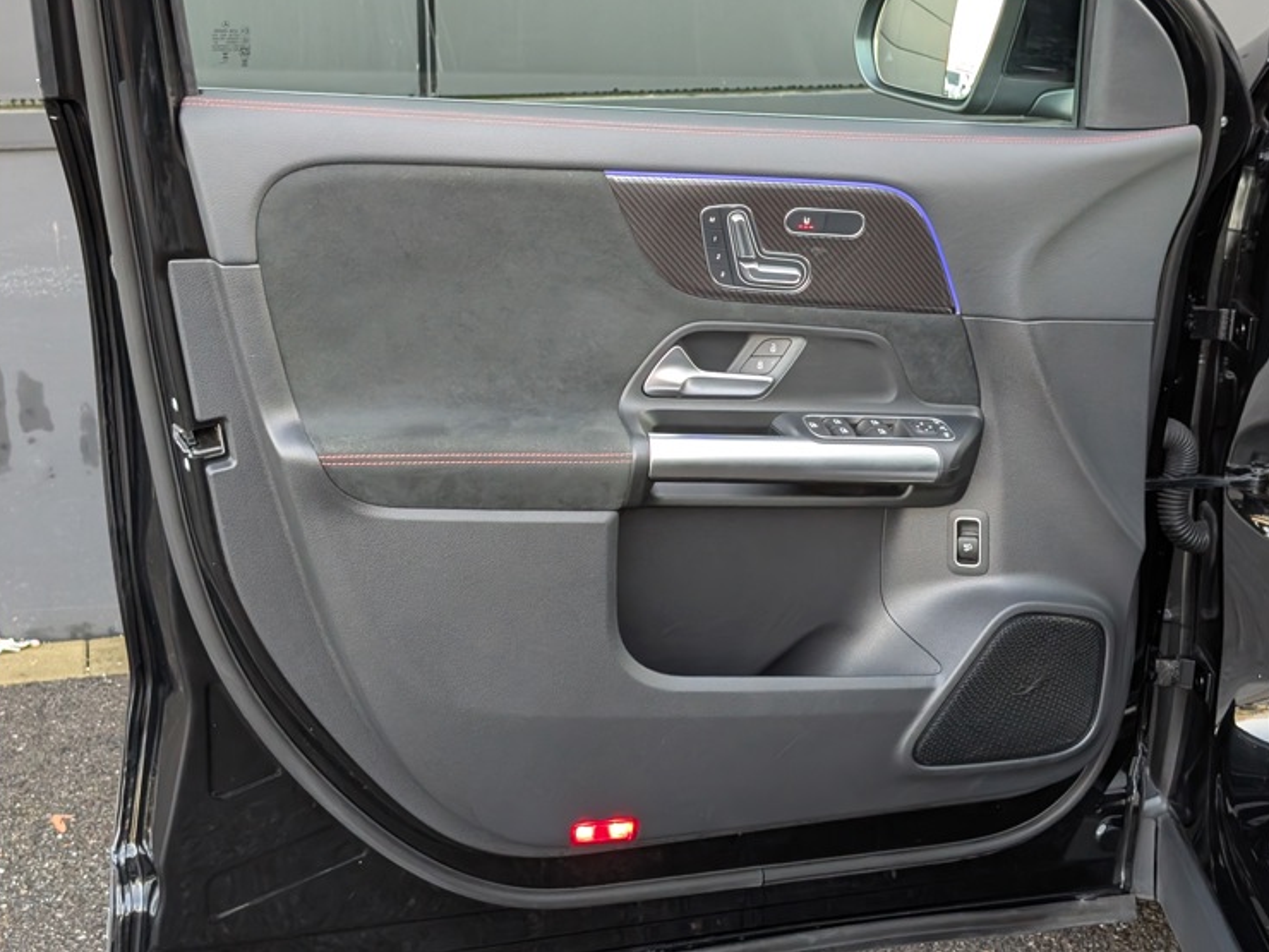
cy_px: 439
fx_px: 1943
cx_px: 674
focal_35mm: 53
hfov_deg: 36.2
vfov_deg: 27.5
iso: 415
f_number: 1.68
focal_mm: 6.9
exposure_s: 1/260
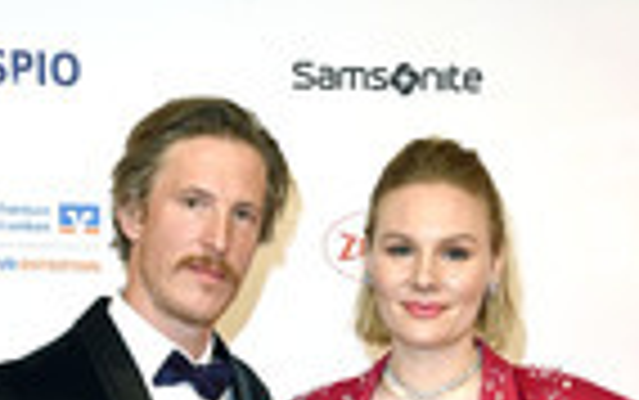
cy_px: 858
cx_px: 320
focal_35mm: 126
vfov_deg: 9.6
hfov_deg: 16.6
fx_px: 2196
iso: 640
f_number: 7.1
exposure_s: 1/250
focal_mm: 44
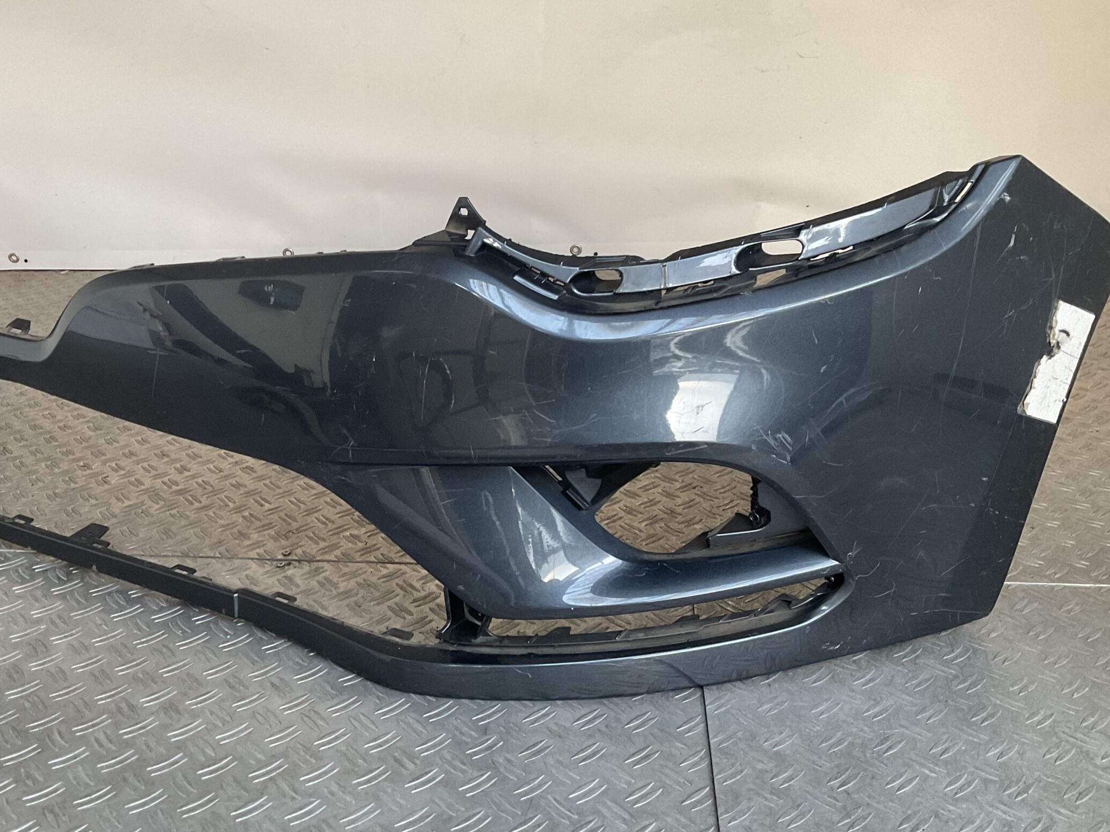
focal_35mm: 36
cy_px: 383
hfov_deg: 51.0
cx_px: 447
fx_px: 1155
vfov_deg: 39.6
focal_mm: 3
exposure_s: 1/50
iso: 100
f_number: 1.8
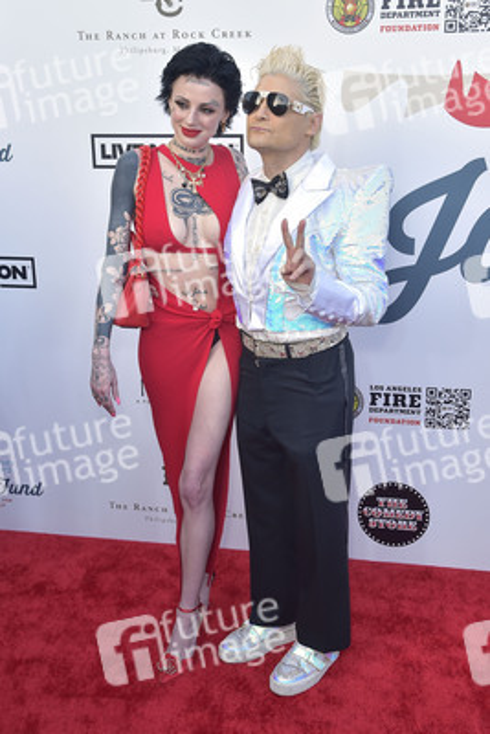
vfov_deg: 50.7
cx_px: 245
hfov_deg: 35.1
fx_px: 775
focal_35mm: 38
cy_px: 367
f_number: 6.3
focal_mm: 38
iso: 500
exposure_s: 1/250
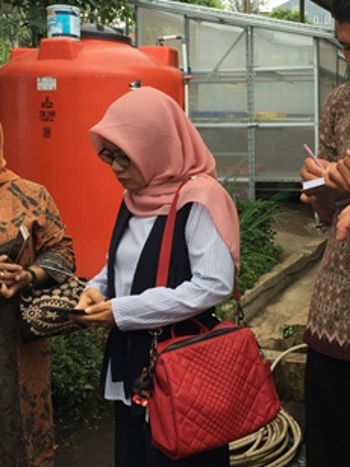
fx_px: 701
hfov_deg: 27.3
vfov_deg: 36.5
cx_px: 298
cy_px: 161
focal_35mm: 52
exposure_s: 1/329
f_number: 2.2
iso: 32
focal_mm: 4.15
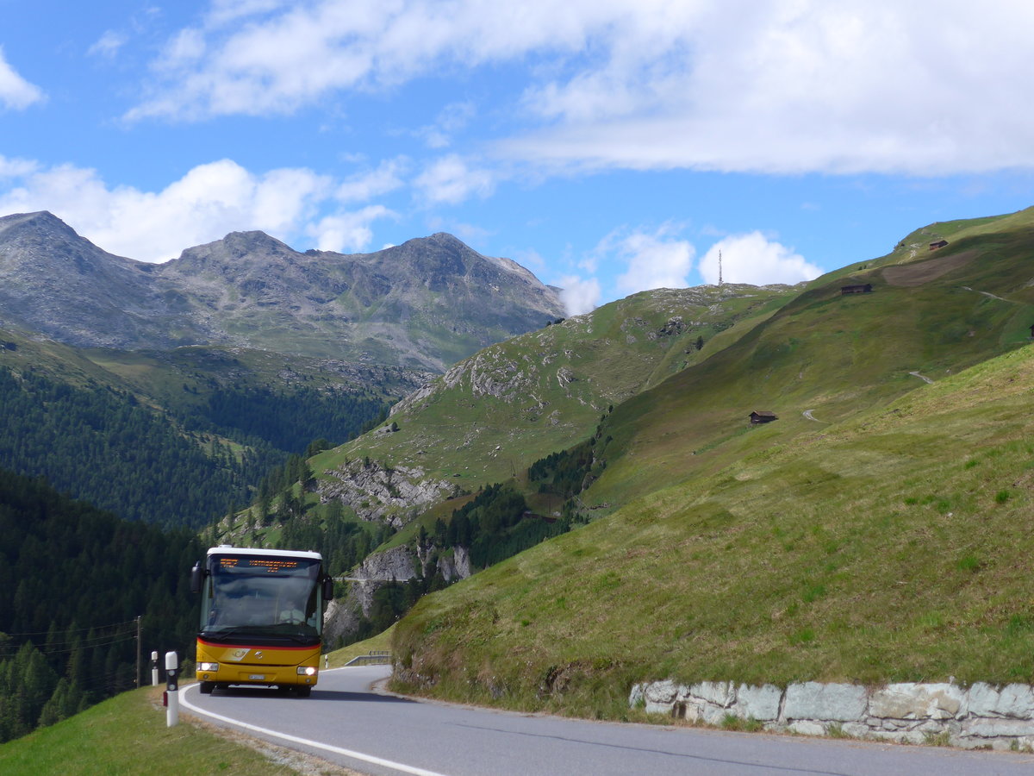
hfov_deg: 34.9
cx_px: 517
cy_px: 388
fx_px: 1643
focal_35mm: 55
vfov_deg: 26.6
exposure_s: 1/1000
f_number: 3.4
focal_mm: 11.3
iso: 80
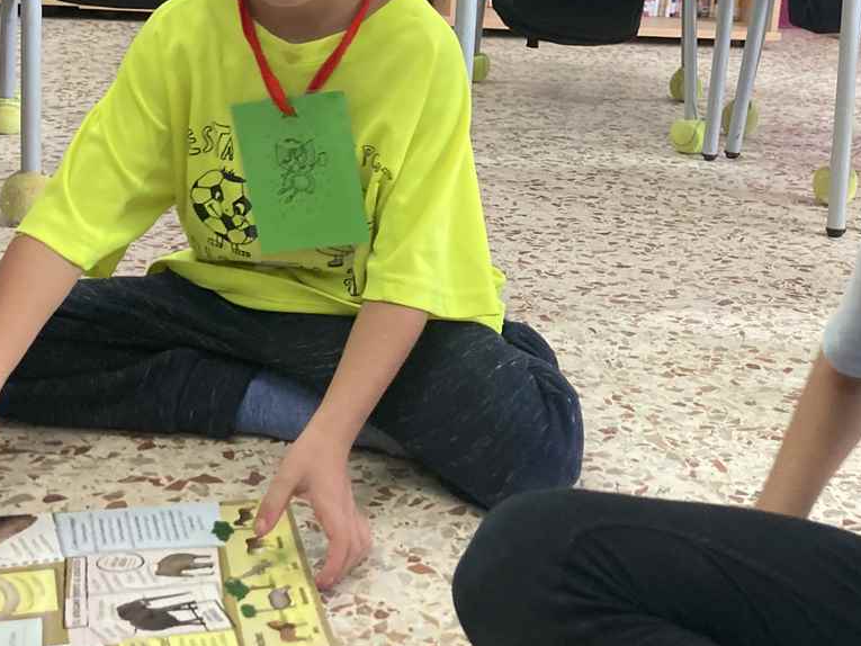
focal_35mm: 59
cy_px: 274
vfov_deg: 24.8
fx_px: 1468
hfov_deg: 32.2
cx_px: 628
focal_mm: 3.99
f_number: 1.8
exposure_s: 1/50
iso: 125
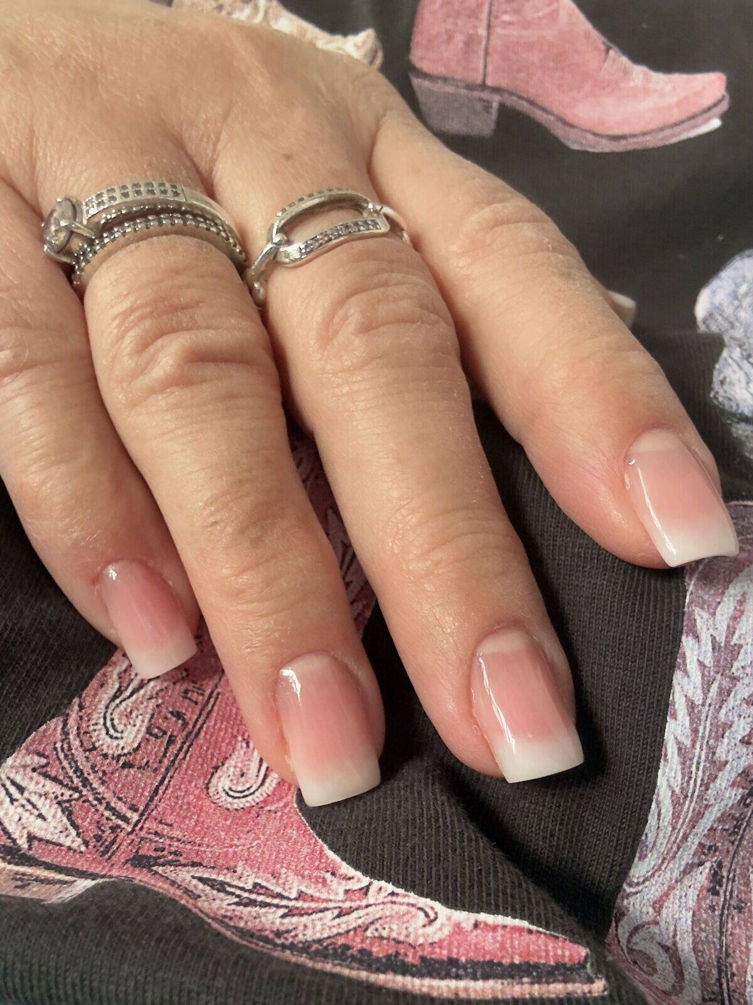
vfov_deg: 73.9
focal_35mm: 23
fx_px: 667
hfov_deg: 58.9
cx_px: 376
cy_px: 502
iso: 320
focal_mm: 2.69
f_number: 1.9
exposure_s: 1/53
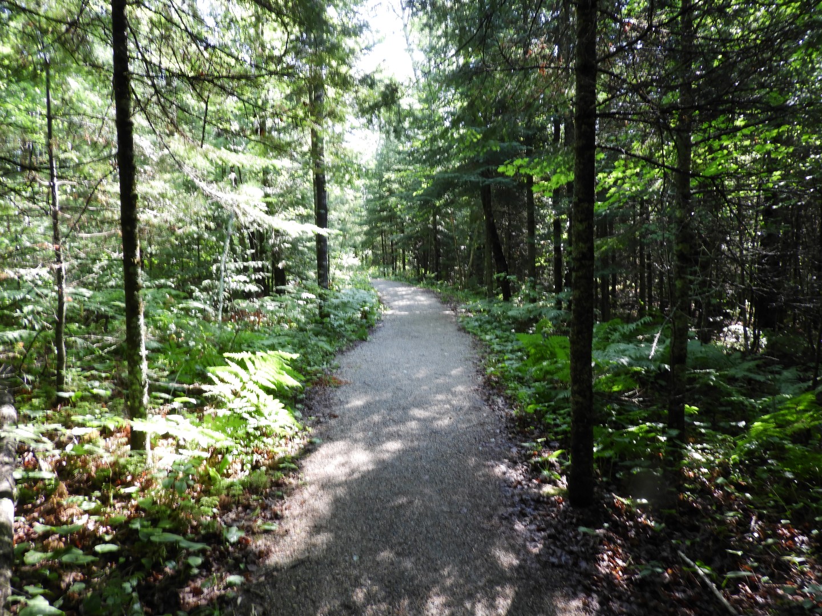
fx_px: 570
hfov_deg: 71.6
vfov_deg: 56.8
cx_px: 411
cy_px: 308
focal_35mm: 24
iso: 100
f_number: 3.3
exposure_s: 1/40
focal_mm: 4.3
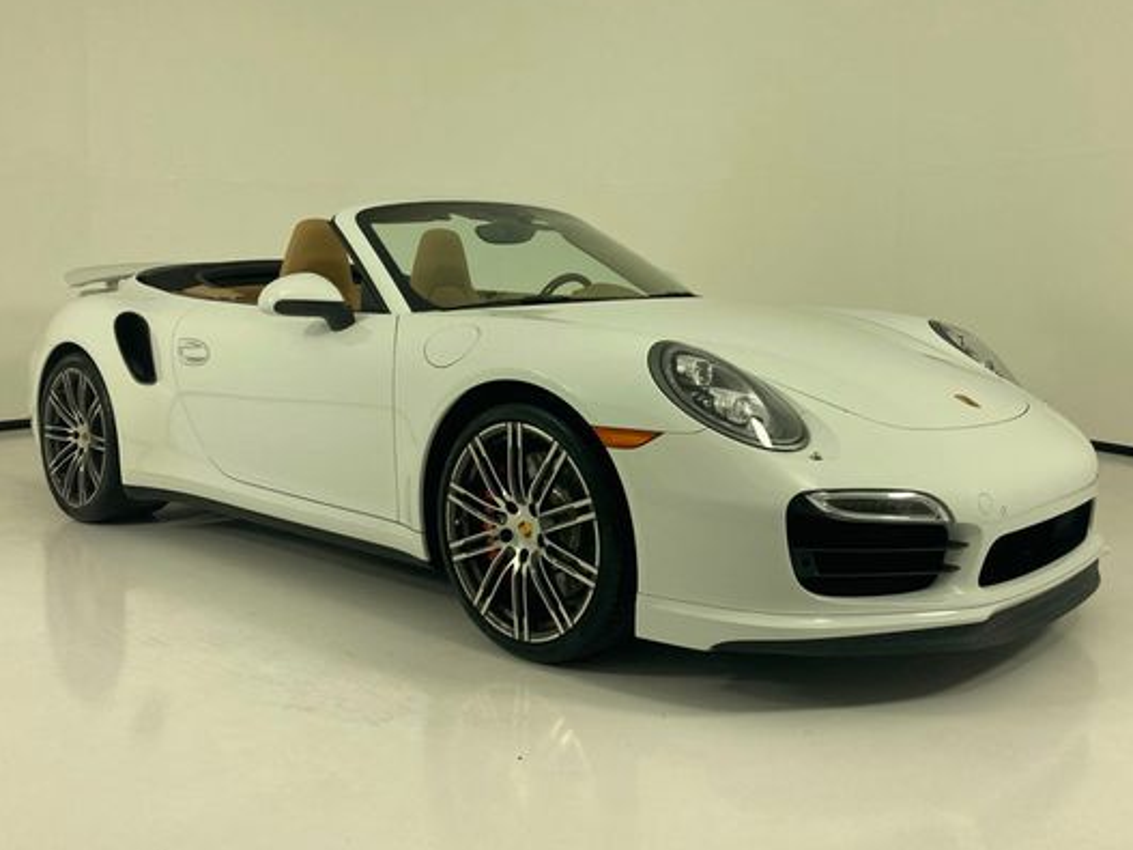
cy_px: 351
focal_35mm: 34
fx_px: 1113
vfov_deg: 41.6
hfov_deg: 54.0
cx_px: 583
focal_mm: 3.99
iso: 20
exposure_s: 1/505
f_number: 1.8
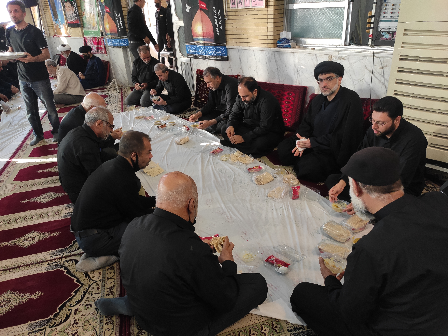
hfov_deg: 67.3
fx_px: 336
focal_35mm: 26
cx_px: 224
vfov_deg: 53.1
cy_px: 168
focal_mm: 4.77
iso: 634
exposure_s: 1/60
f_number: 1.75
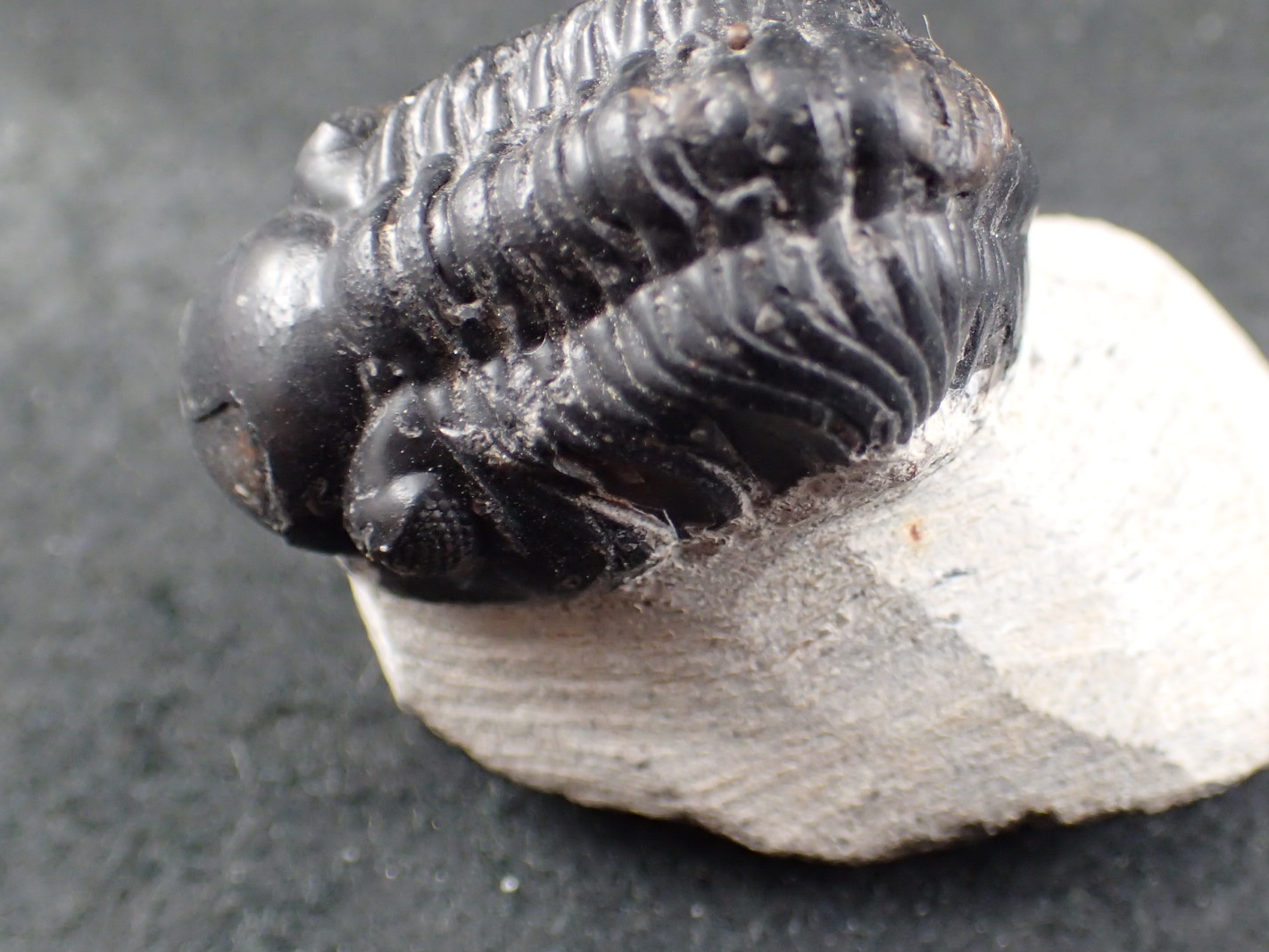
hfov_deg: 35.3
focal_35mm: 54
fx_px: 1980
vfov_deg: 27.0
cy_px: 413
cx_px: 827
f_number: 2.8
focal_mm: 7.34
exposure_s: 1/160
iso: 500
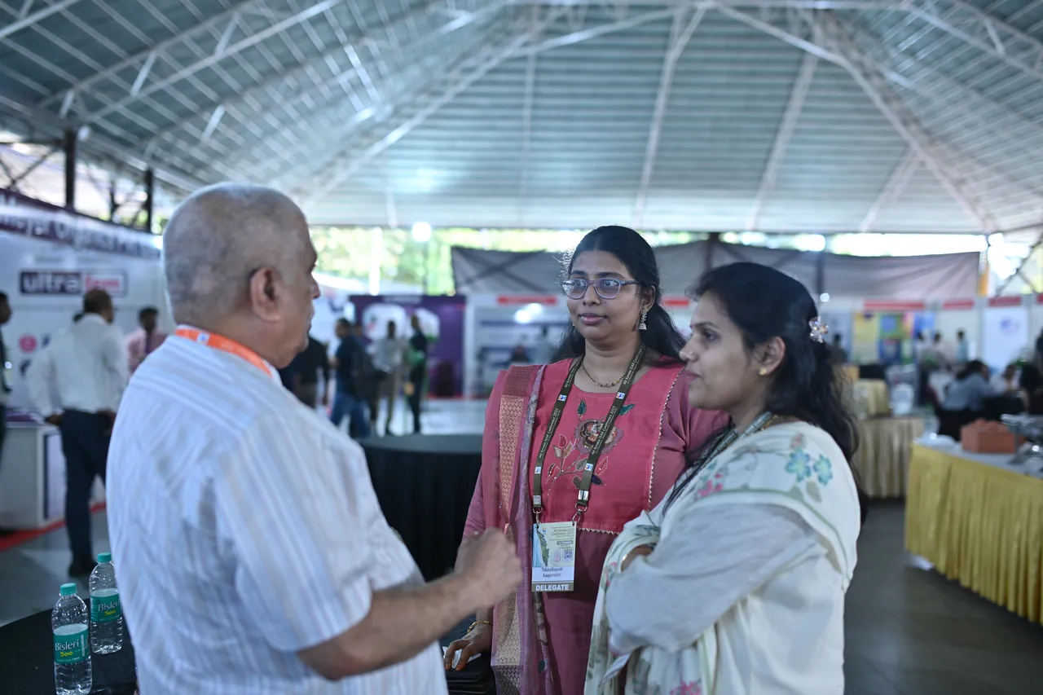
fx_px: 1014
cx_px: 522
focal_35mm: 35
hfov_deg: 54.4
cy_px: 348
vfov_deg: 37.8
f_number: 1.8
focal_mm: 35
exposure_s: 1/160
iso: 125
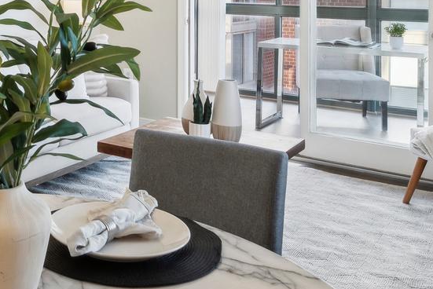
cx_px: -1
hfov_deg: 34.7
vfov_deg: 24.6
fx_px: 626
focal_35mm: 52
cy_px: -11
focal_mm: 14
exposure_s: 1/60
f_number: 7.1
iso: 320
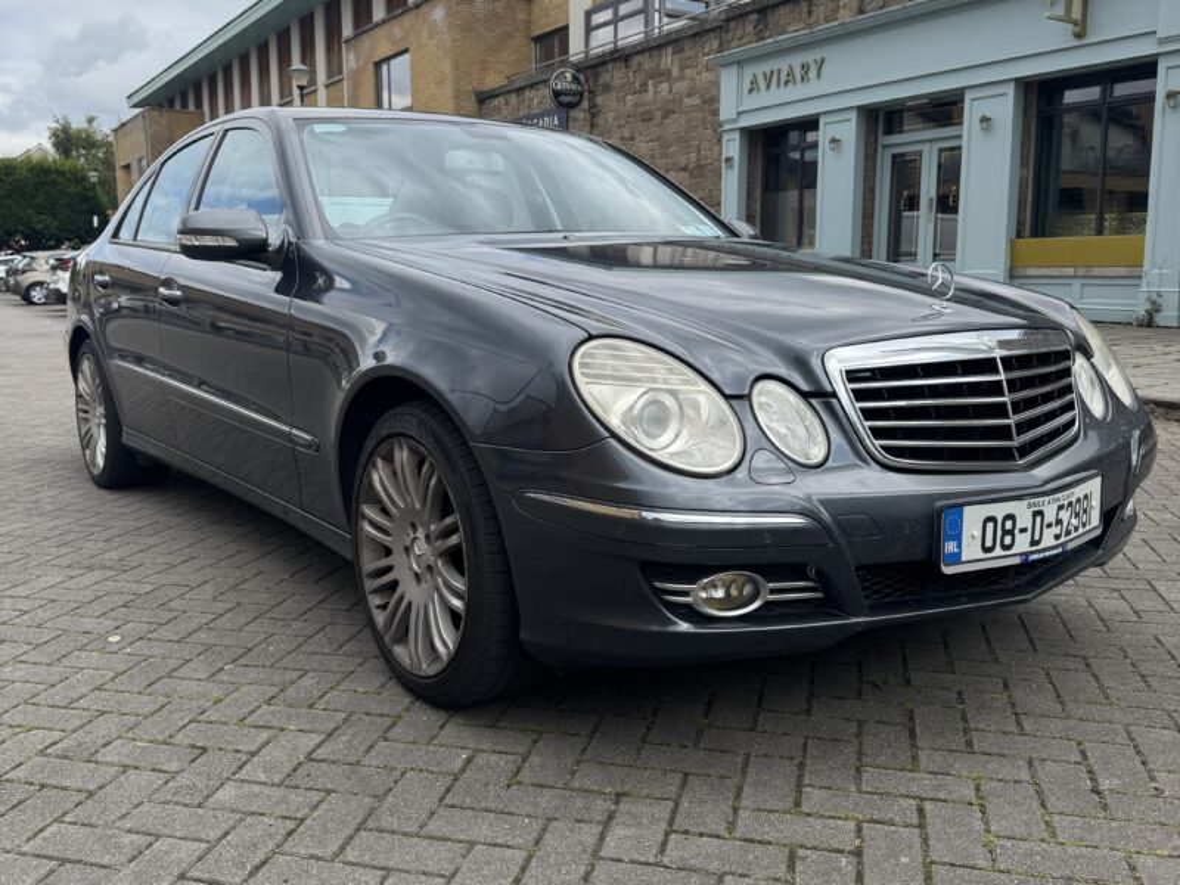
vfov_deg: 56.8
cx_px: 590
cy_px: 442
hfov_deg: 71.6
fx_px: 818
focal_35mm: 24
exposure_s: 1/2041
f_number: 1.78
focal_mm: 6.76
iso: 80
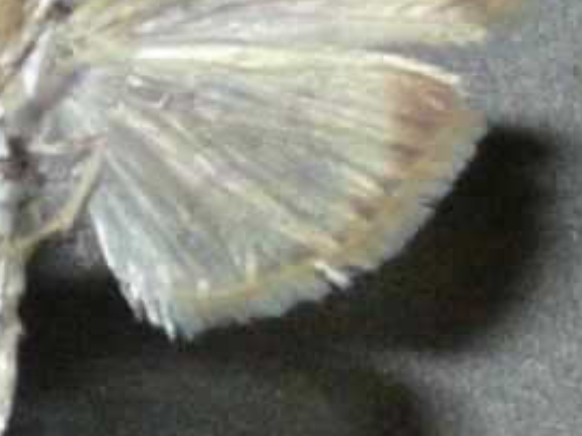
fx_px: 1394
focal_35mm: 83
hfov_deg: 22.7
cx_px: 4
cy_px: 196
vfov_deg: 17.7
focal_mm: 7.4
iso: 100
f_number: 4
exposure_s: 1/30
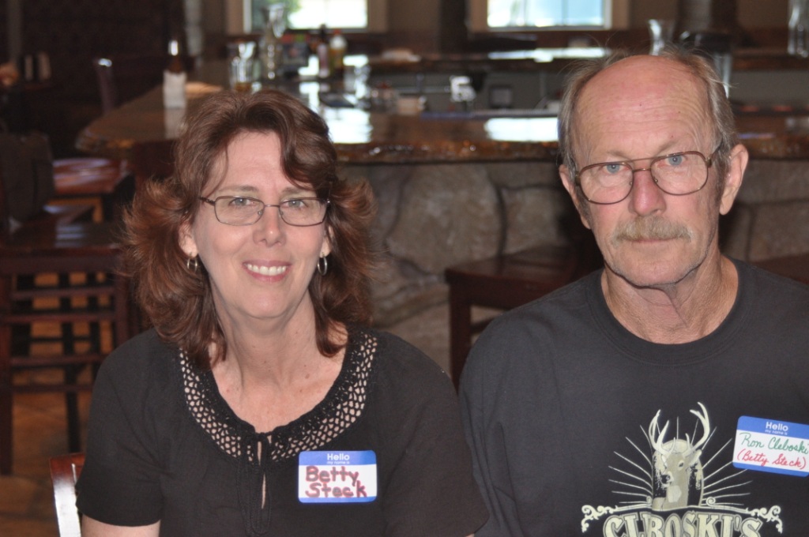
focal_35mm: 78
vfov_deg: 17.4
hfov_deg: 26.0
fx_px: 1751
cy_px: 268
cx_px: 404
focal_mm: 52
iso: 800
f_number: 4.5
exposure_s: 1/60
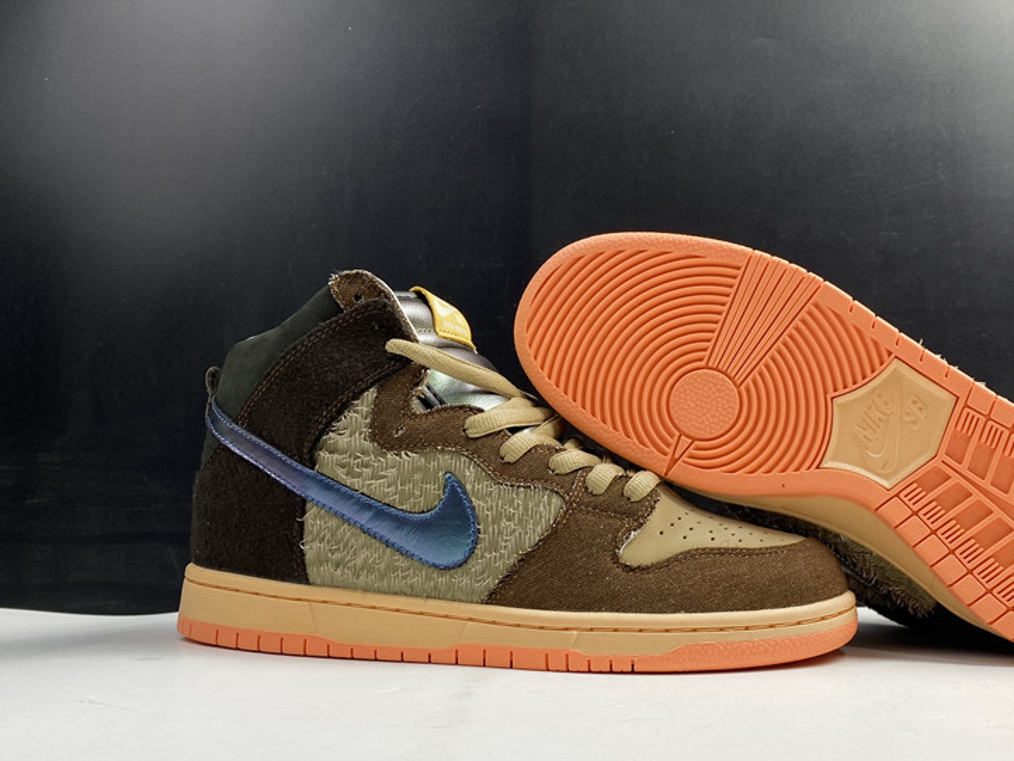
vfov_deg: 39.5
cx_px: 642
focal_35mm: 36
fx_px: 1055
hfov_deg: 50.8
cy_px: 451
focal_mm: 4.25
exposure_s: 1/100
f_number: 1.8
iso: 40
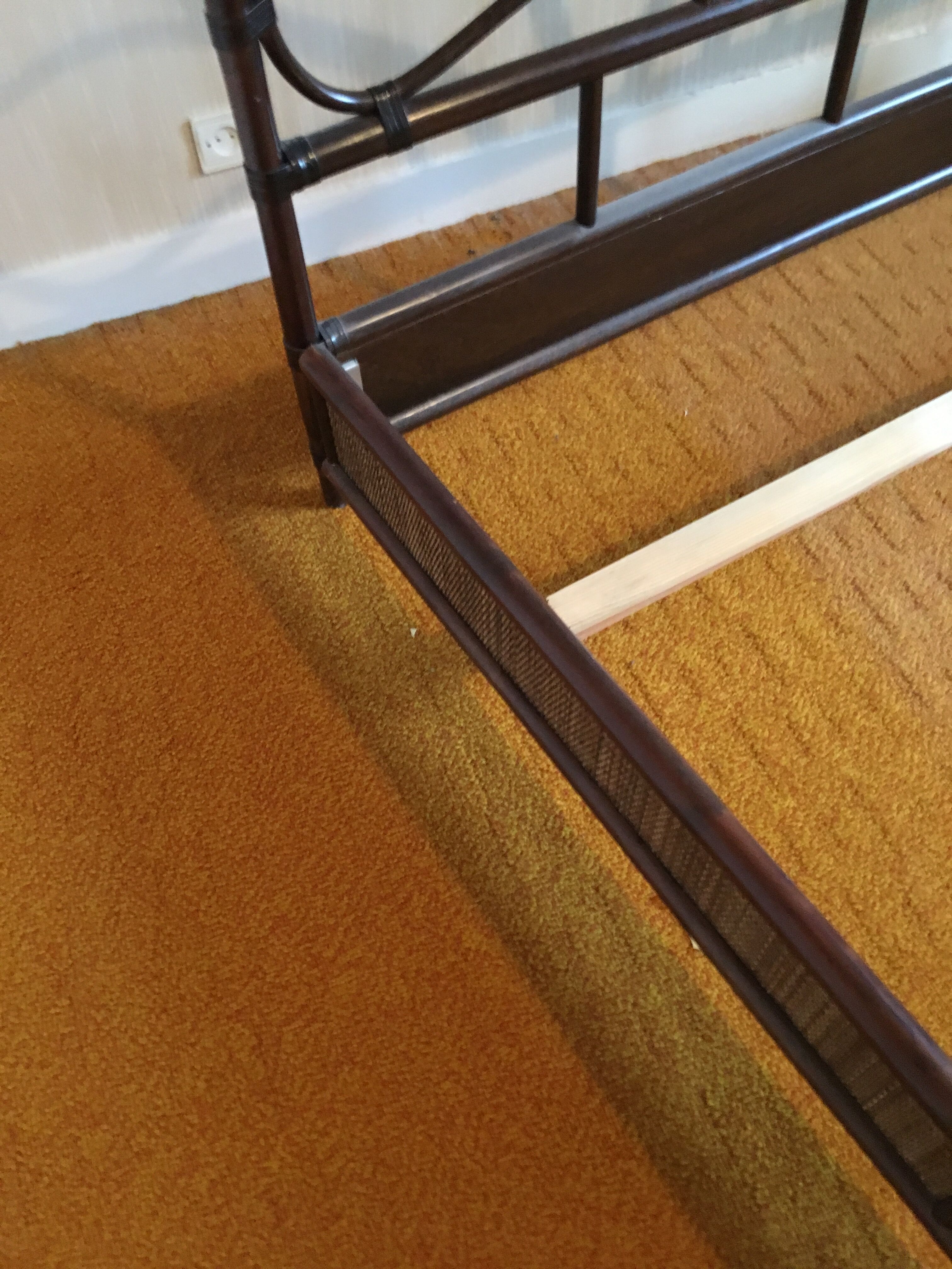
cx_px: 476
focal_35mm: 29
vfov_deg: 61.7
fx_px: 1063
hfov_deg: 48.2
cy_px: 634
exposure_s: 1/17
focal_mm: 4.15
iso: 400
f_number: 2.2
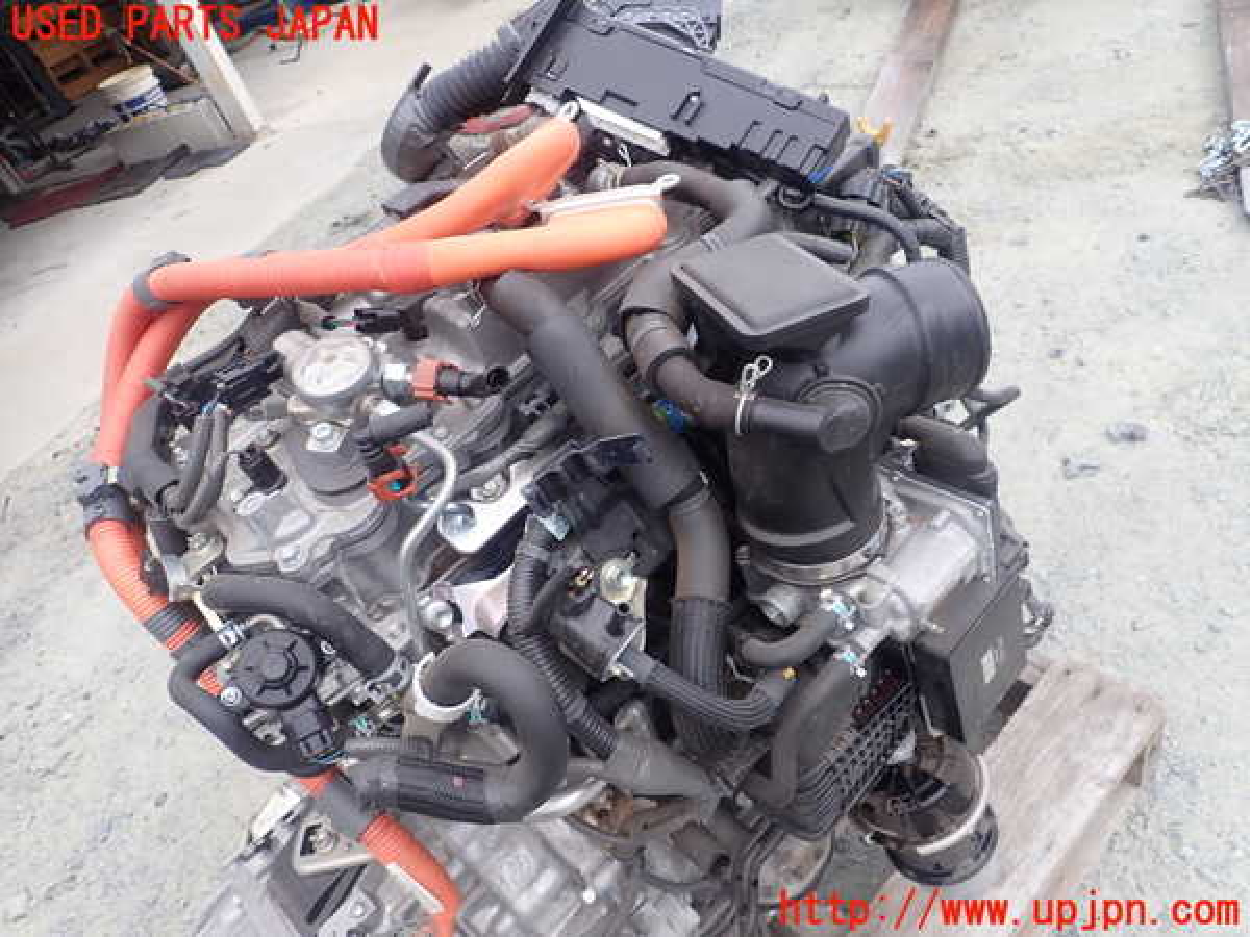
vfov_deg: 54.9
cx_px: 625
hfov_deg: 69.4
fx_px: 903
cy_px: 468
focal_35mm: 25
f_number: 2.8
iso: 100
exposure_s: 1/125
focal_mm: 4.5
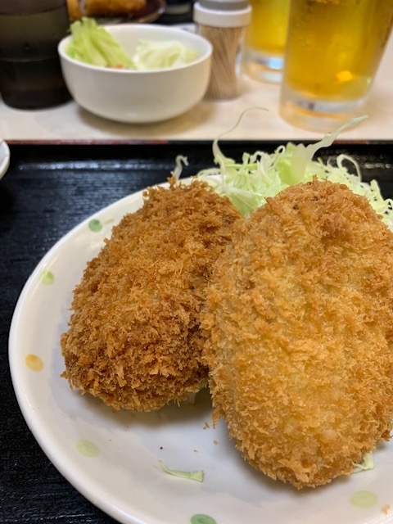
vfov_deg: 67.3
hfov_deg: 53.1
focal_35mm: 26
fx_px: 394
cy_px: 262
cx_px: 196
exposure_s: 1/60
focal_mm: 4.25
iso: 125
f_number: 1.8
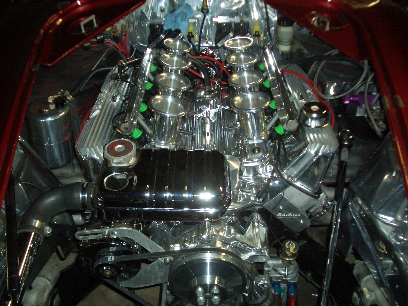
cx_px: 204
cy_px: 153
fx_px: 413
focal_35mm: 35
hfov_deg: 52.6
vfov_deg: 40.7
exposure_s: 1/60
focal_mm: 5.8
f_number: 2.6
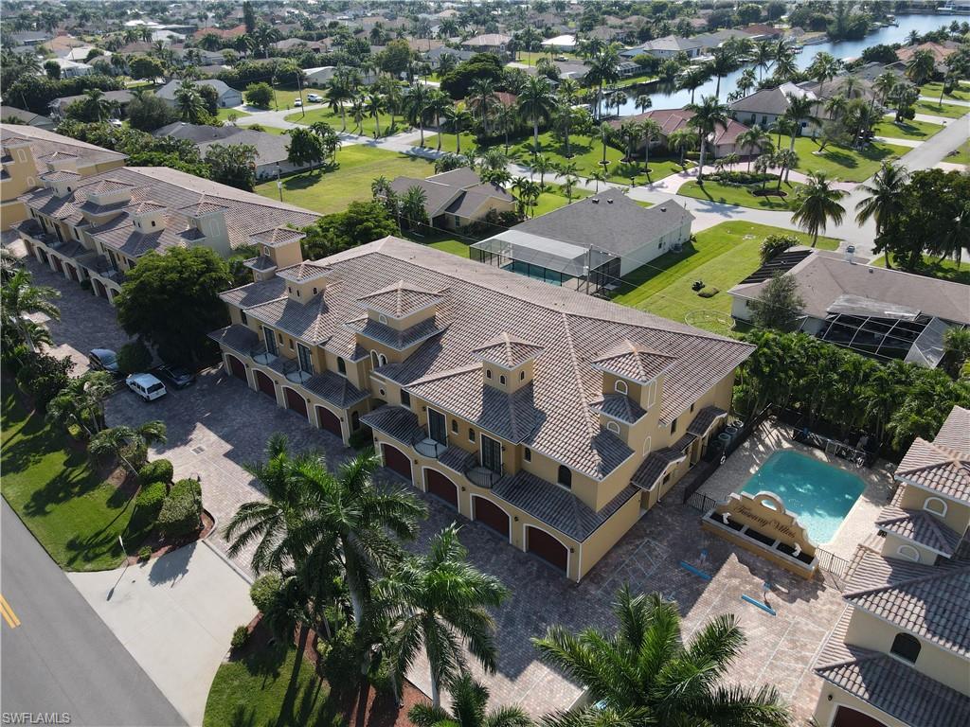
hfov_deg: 71.6
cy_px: 364
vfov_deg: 56.8
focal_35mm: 24
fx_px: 673
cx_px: 485
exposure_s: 1/500
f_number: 2.8
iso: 100
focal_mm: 4.5
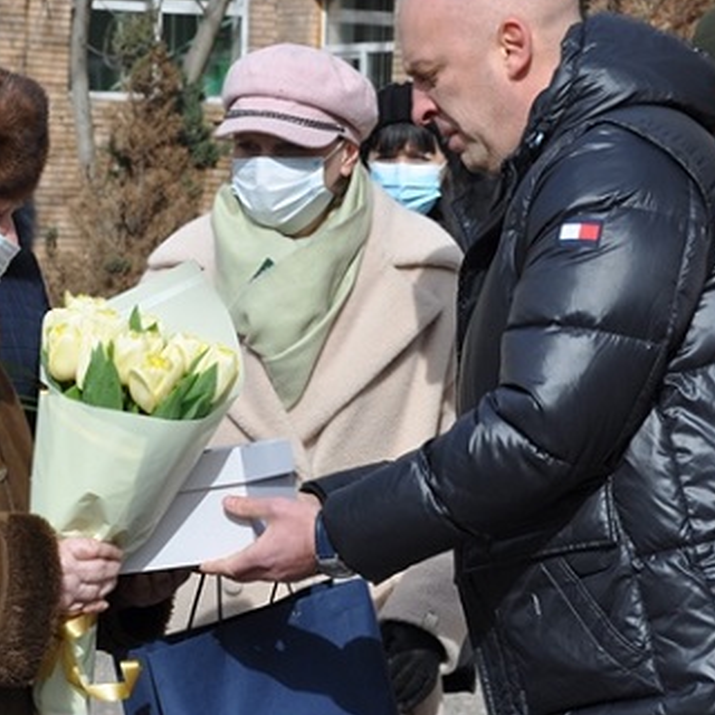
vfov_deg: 13.2
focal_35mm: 132
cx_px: 332
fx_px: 3085
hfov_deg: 13.2
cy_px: 347
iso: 200
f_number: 9
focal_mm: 44
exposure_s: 1/320
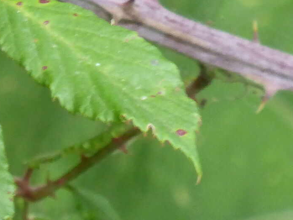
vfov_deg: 0.9
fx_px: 14606
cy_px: 39
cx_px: 303
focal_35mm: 1725
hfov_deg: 1.1
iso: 400
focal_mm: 81.7
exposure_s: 1/30
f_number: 6.3
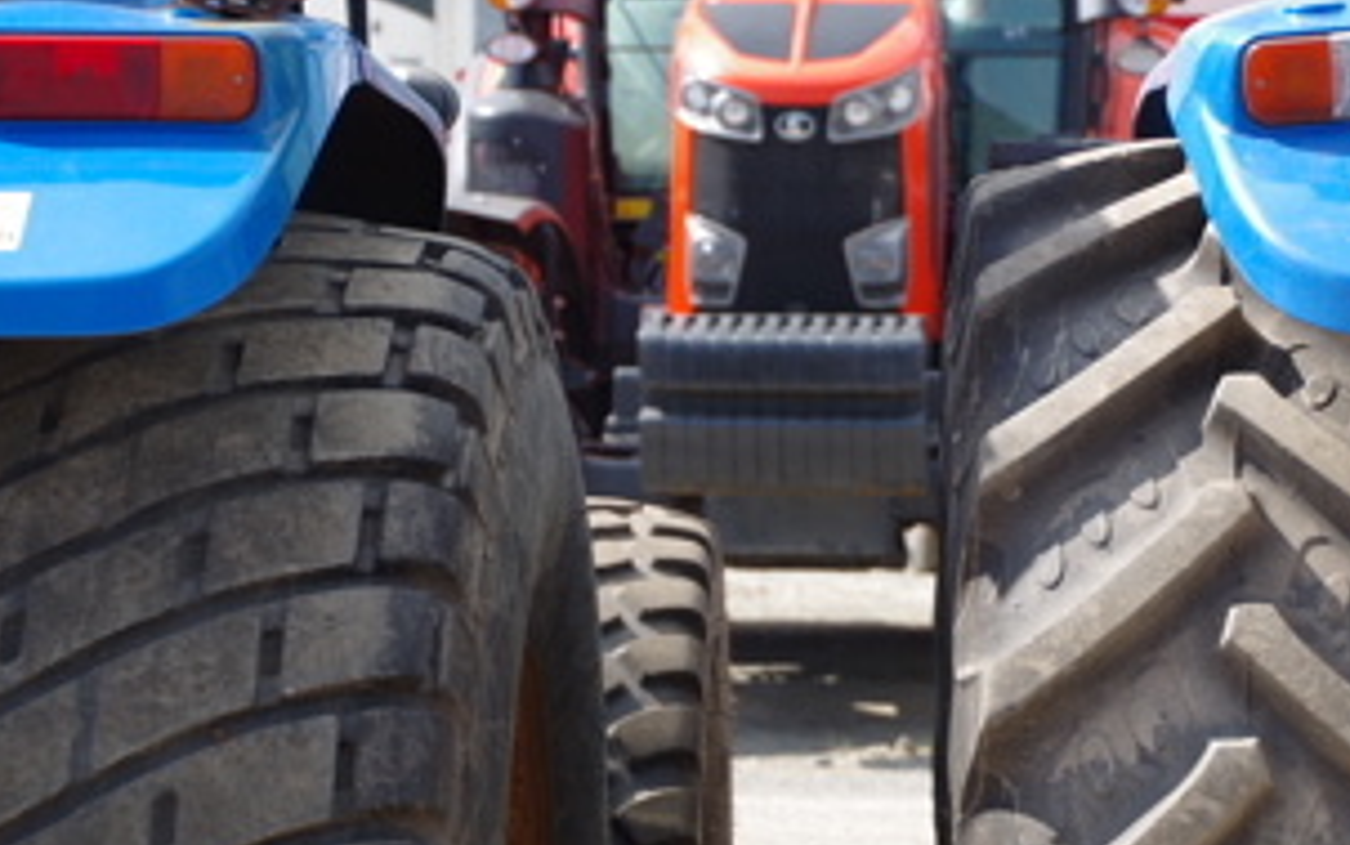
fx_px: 5815
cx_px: 872
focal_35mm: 158
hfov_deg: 13.2
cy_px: 212
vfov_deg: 8.3
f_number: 5.6
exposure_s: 1/200
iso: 100
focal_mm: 68
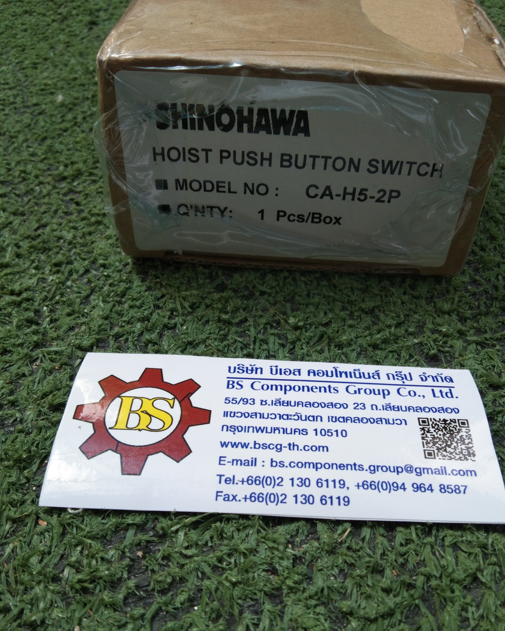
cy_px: 376
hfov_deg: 42.2
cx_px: 277
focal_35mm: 35
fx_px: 654
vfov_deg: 51.2
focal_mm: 3.65
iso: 50
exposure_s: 1/137
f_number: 2.2
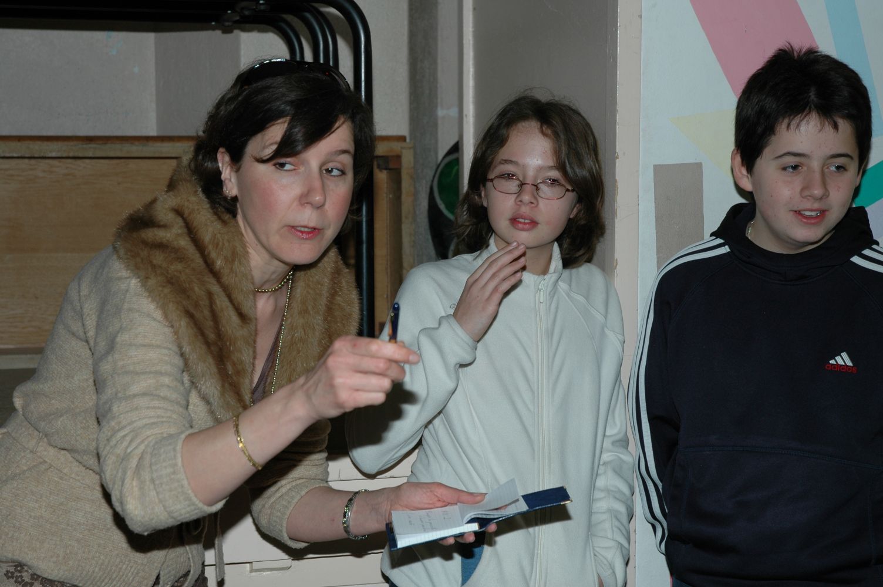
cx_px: 442
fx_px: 1764
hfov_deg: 28.1
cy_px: 294
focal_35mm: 72
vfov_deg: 18.9
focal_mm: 48
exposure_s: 1/60
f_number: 4.5
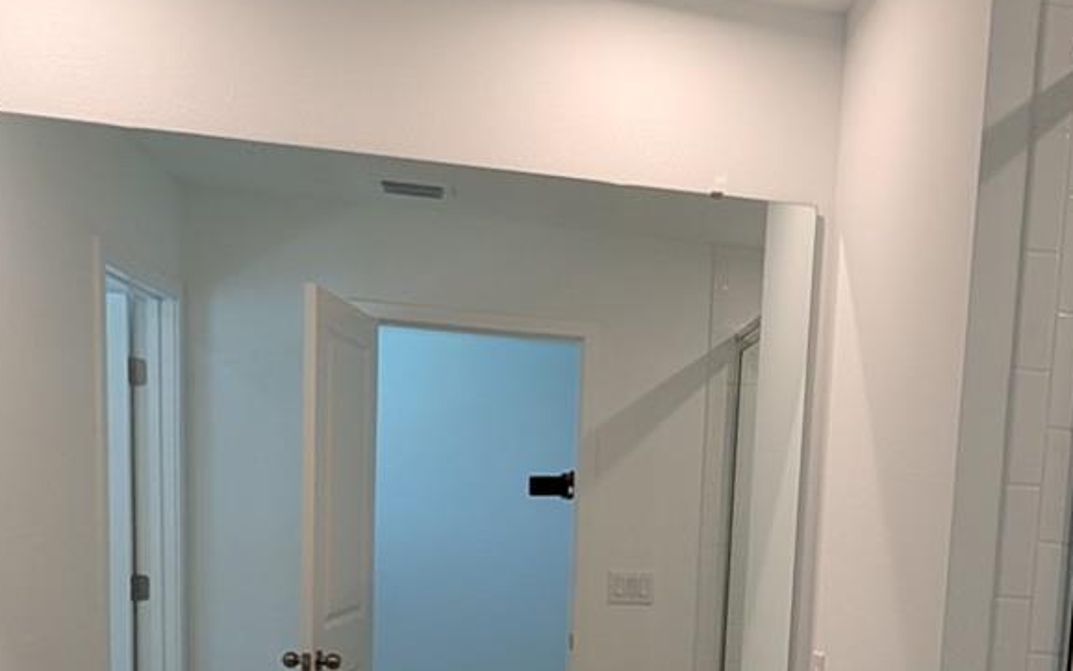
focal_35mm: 38
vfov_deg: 31.1
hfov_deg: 49.6
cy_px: 675
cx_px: 797
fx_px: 1111
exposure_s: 1/60
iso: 55
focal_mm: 1.95
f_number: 2.2
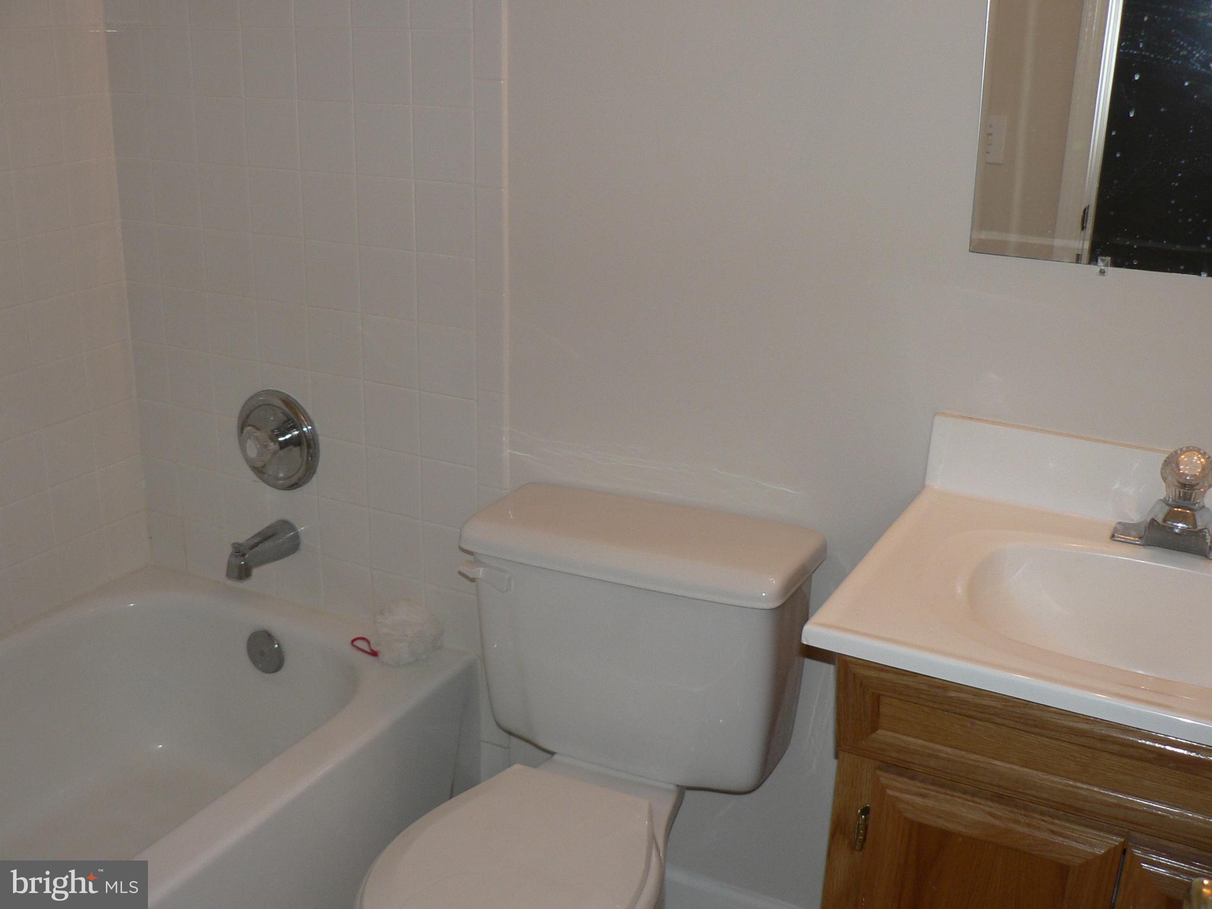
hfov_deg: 51.4
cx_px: 606
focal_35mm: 36
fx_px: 1260
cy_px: 454
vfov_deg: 39.7
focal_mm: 6
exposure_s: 1/60
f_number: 2.8
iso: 100
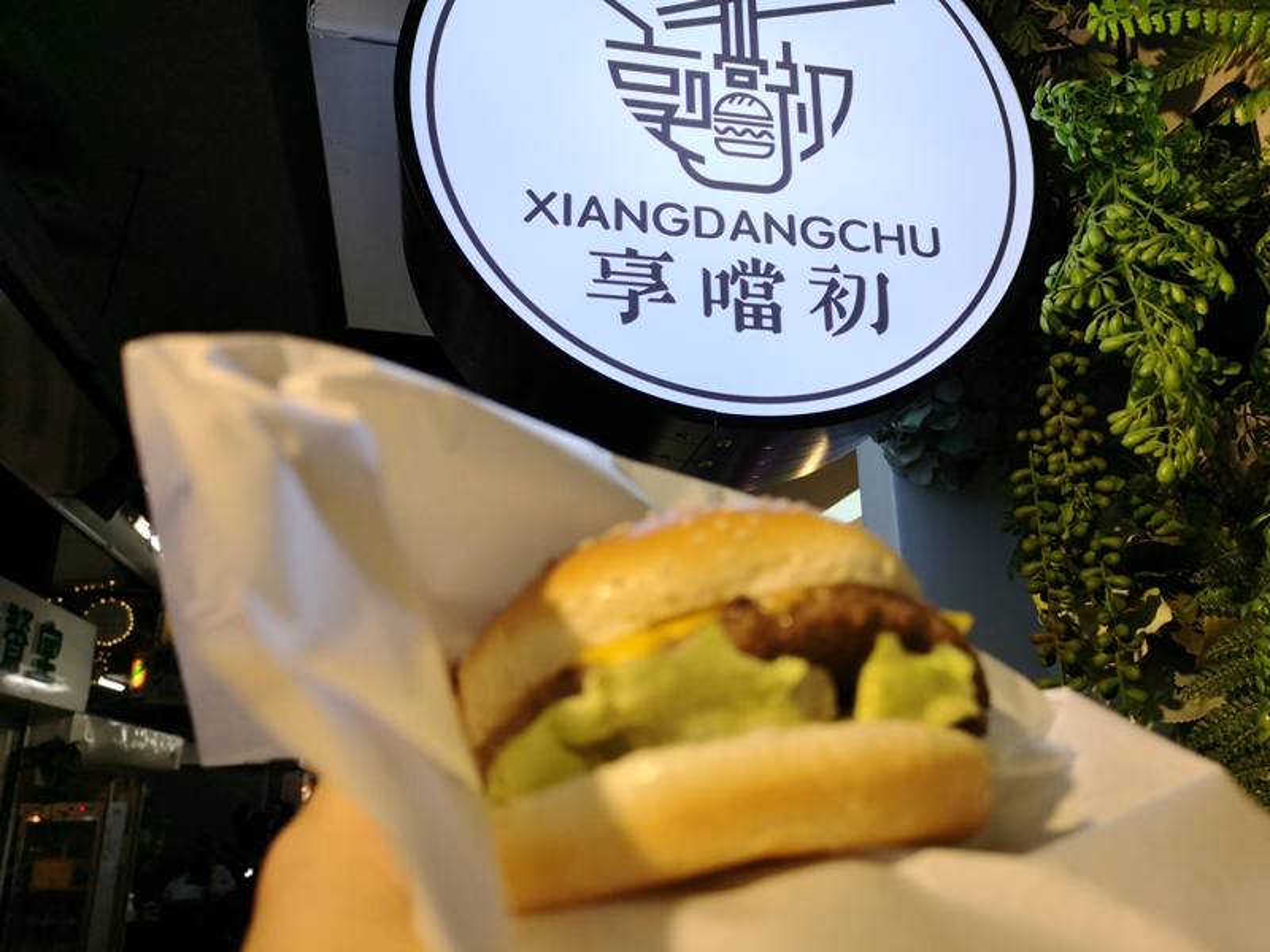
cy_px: 476
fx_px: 991
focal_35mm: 27
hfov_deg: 65.3
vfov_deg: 51.4
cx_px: 635
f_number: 1.8
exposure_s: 1/120
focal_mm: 3.95
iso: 64
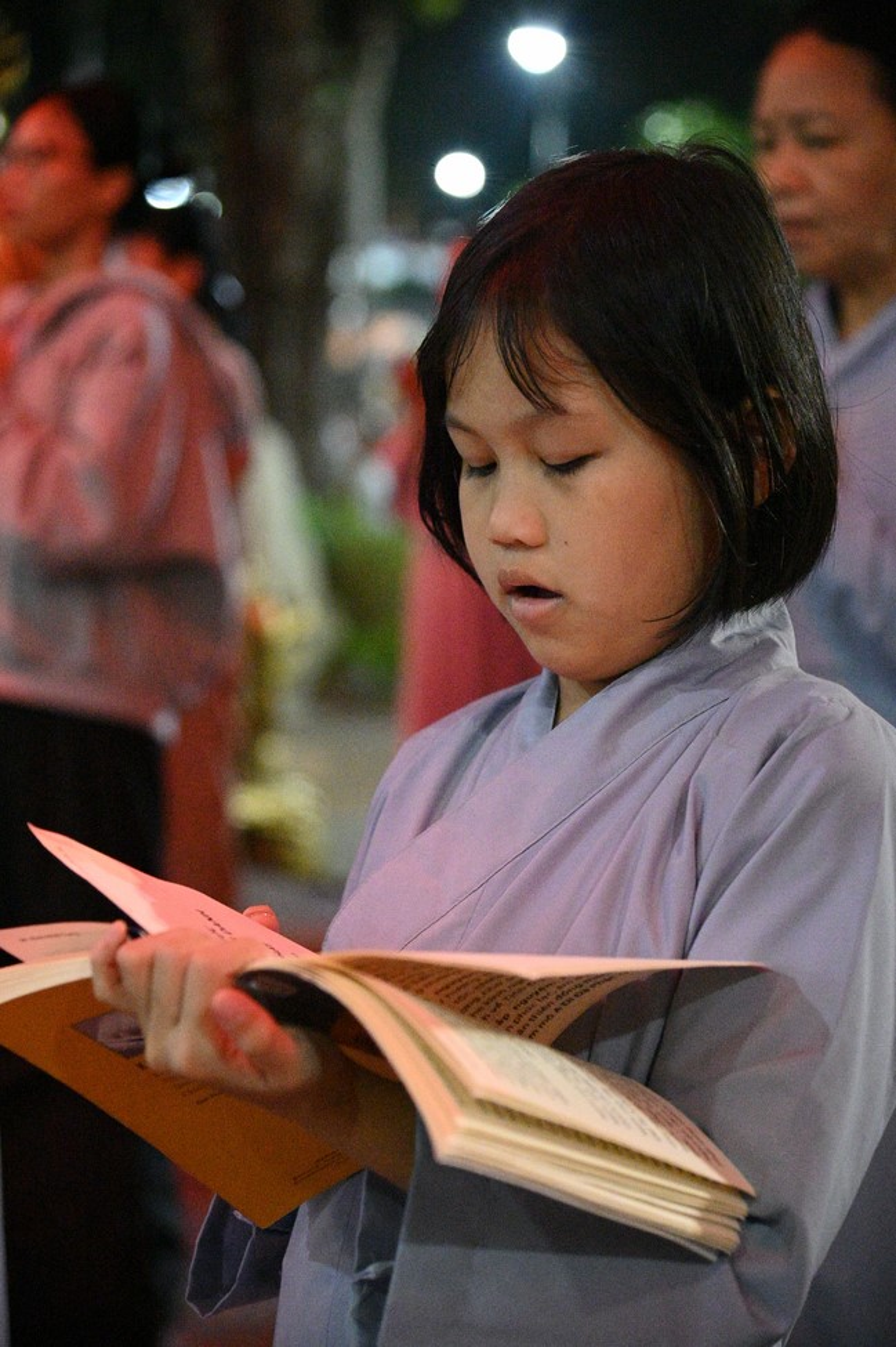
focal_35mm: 92
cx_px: 448
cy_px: 674
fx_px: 3438
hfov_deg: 14.8
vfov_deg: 22.2
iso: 32000
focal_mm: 92
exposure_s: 1/200
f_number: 4.5
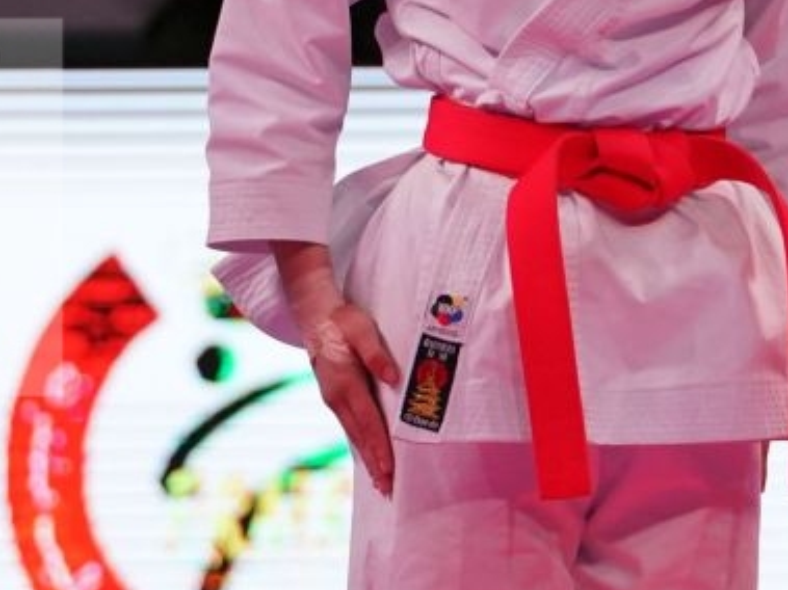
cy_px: 208
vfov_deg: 2.1
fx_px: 16203
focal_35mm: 712
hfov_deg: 2.8
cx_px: 574
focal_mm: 156
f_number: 2.8
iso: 2500
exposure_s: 1/1000
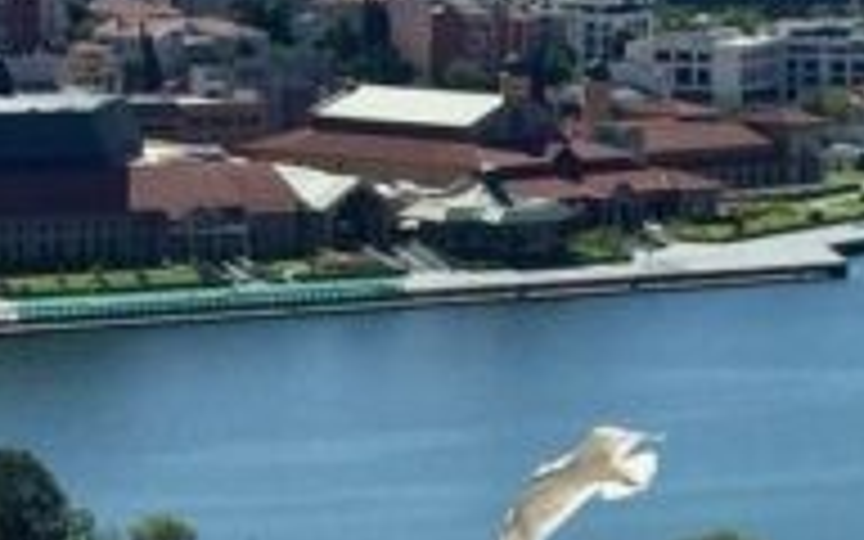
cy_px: 495
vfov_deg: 7.6
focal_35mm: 173
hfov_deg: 11.8
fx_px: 4074
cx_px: 1116
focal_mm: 4.15
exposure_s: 1/2475
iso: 32
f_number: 2.2
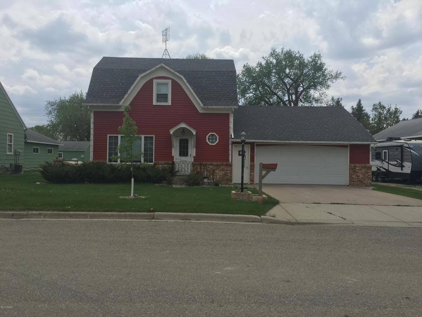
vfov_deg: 48.2
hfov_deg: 61.7
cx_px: 211
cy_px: 158
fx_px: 354
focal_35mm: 29
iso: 25
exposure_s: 1/1972
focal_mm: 4.15
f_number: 2.2
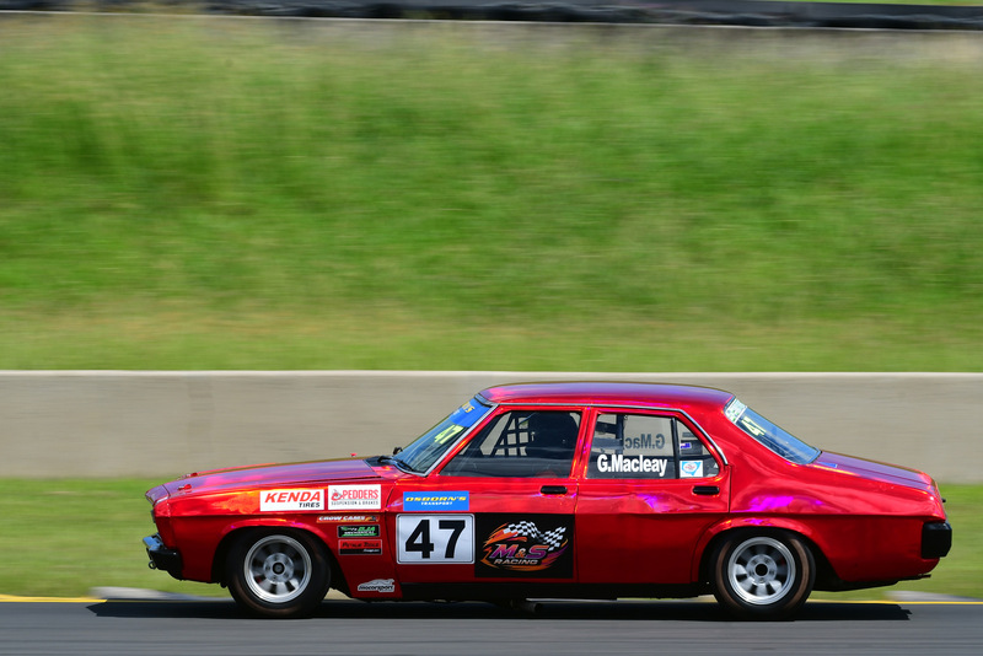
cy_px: 328
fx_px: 8194
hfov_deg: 6.9
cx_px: 492
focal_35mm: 300
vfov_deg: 4.6
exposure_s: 1/250
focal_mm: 200
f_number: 13
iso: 200
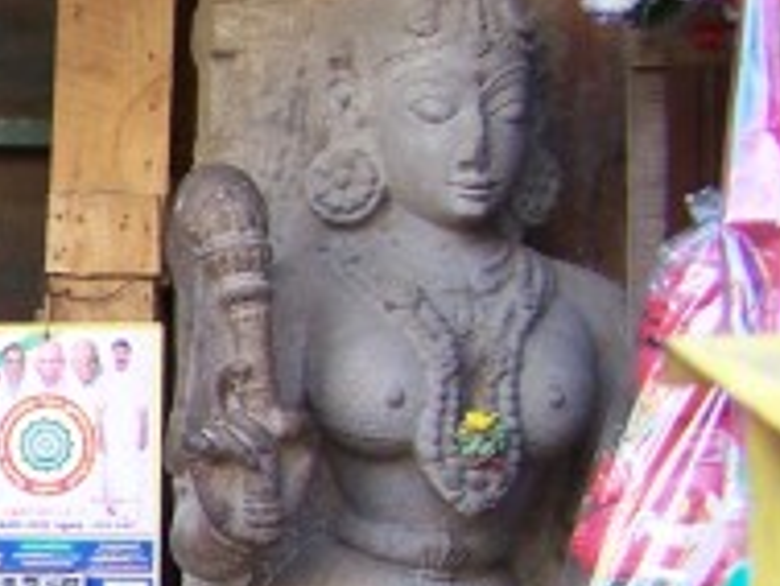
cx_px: -609
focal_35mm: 142
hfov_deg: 12.7
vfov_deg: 10.4
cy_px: 483
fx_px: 3202
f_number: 2.8
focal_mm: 6.3
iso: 100
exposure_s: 1/30
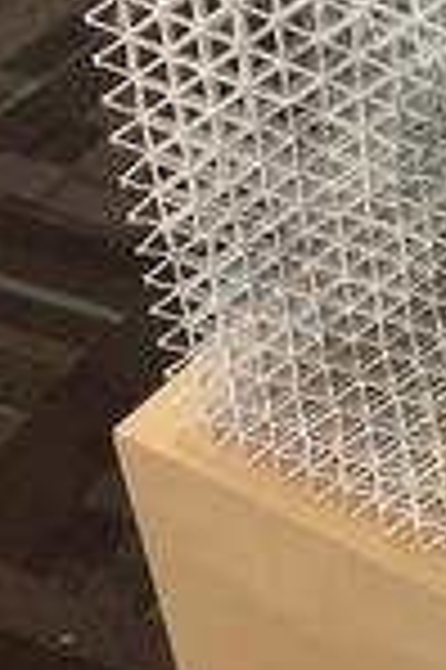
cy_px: 81
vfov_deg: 26.9
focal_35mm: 73
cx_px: 770
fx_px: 1360
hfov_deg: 16.1
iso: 64
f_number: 2.2
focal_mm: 4.15
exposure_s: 1/30
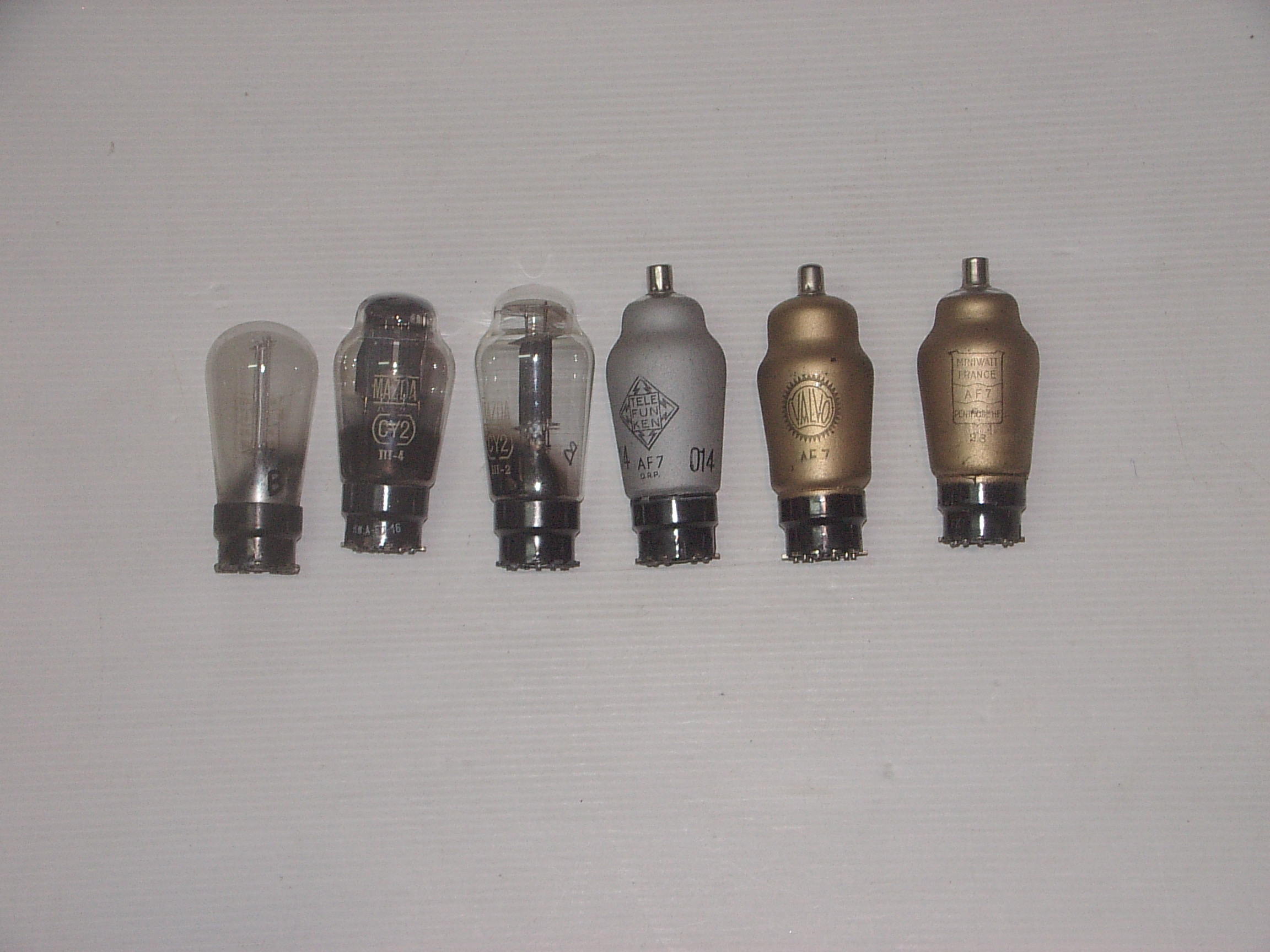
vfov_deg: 17.8
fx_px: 3045
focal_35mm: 83
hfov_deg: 23.6
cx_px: 635
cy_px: 476
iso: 200
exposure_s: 1/45
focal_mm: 13
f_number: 3.4
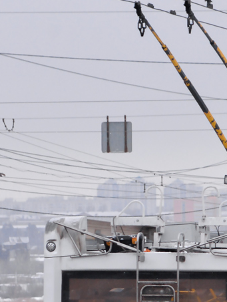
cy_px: 259
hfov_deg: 3.9
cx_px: 261
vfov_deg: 5.2
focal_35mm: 381
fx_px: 3328
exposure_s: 1/320
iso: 1250
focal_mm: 120
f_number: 5.6
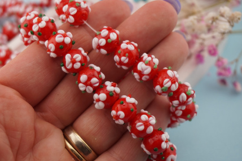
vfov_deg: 21.6
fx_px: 423
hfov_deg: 31.9
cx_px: 118
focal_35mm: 63
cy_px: 77
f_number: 5.6
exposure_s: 1/160
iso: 160
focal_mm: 40
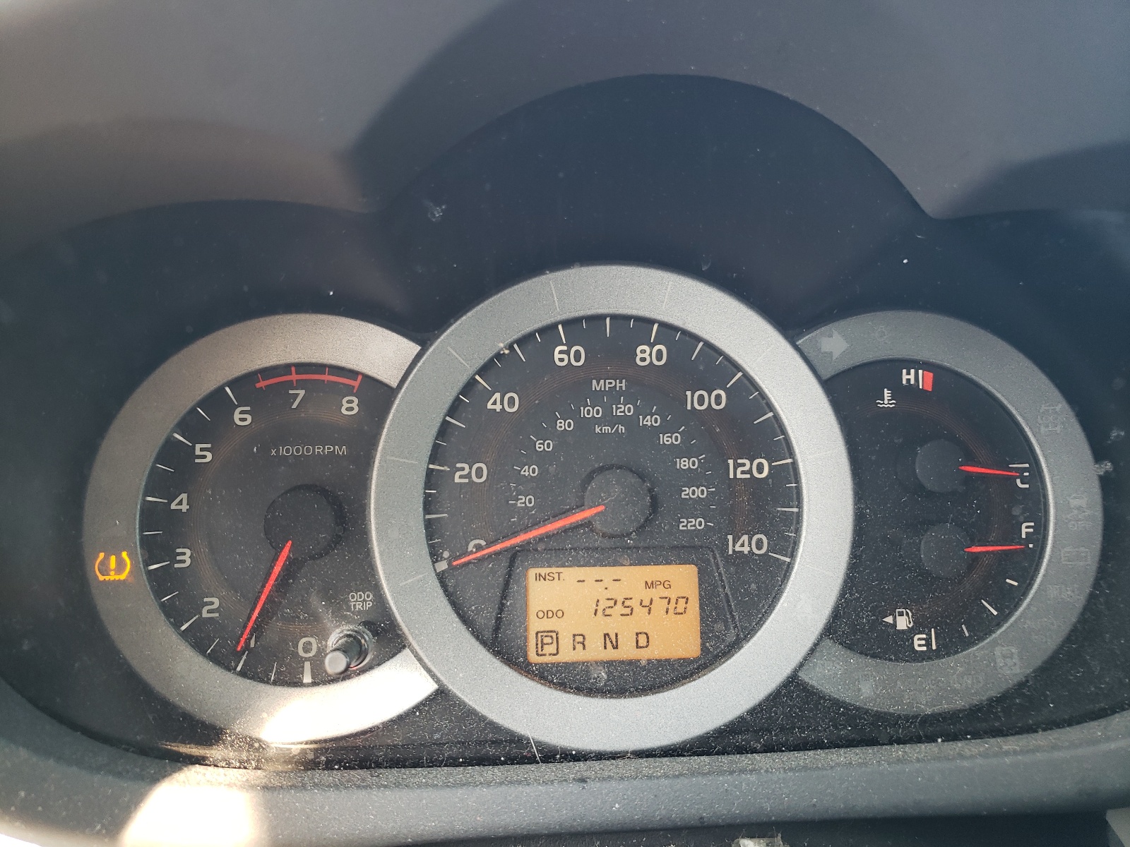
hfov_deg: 67.3
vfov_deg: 53.1
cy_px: 424
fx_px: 849
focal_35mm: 26
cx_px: 565
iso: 59
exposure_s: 1/60.2
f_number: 1.5
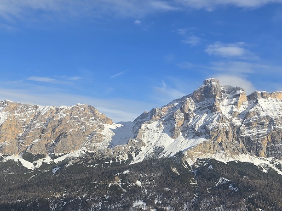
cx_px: 291
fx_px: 440
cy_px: 229
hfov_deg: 32.3
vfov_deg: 25.2
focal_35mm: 54
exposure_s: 1/973
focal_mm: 6.3
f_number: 1.7
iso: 12
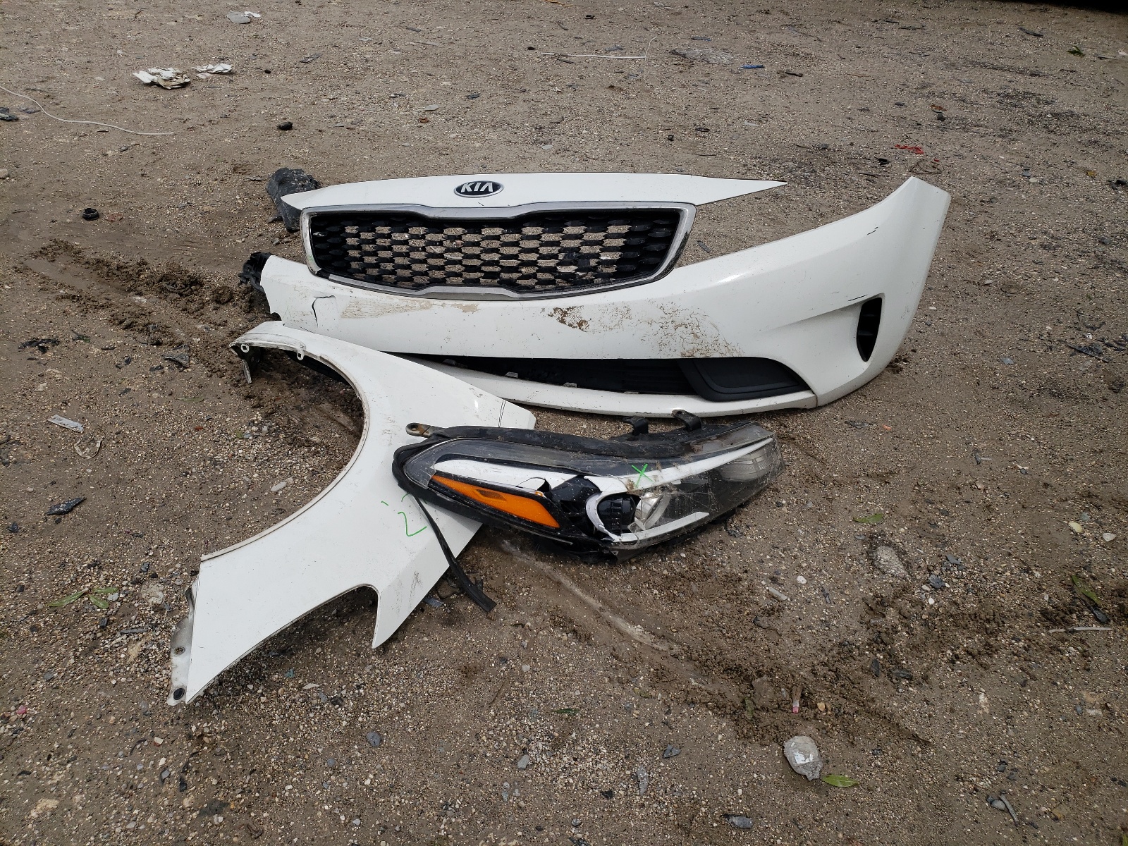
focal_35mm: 26
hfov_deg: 67.3
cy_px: 423
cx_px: 564
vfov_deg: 53.1
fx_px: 847
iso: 50
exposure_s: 1/10000
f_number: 1.5
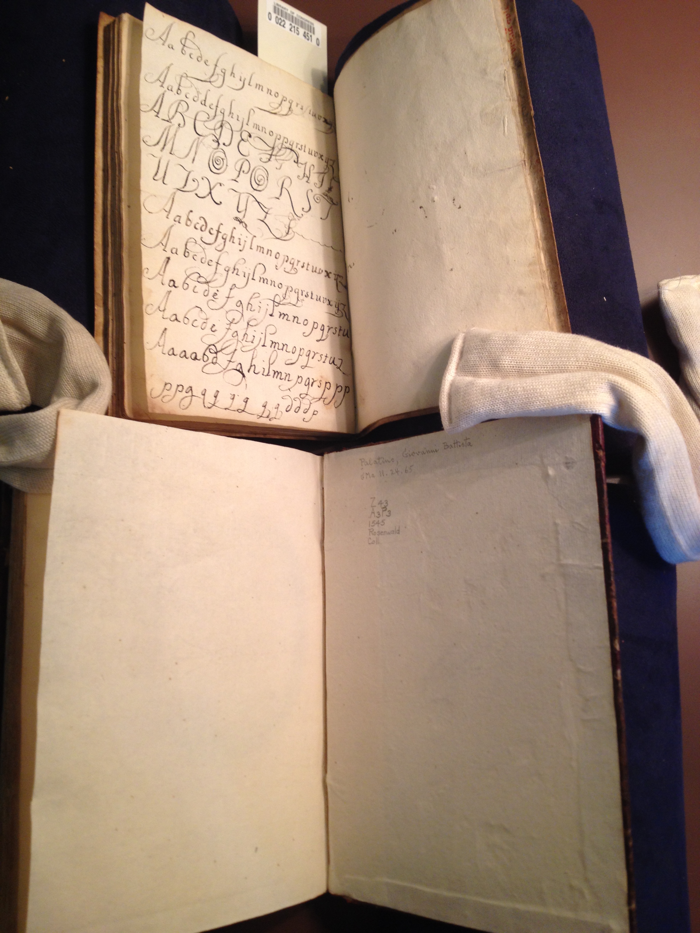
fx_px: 944
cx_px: 350
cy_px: 466
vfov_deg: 52.6
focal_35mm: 35
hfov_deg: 40.7
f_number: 2.4
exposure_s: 1/20
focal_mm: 4.28
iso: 64
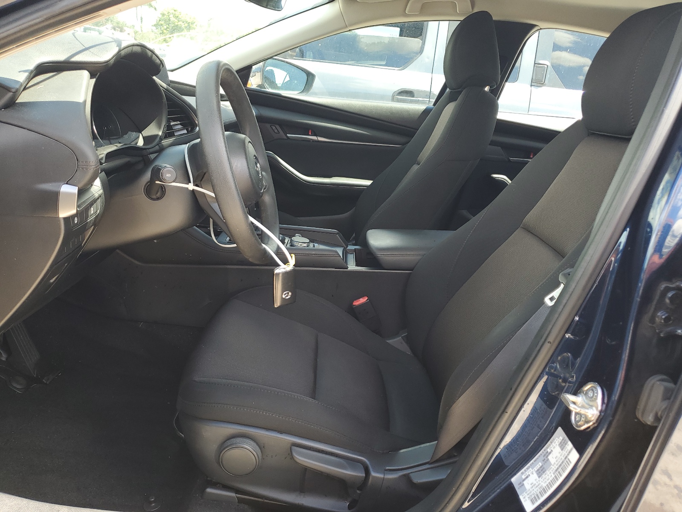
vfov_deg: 53.1
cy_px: 256
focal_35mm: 26
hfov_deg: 67.3
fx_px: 512
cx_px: 341
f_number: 1.5
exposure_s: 1/200
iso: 50
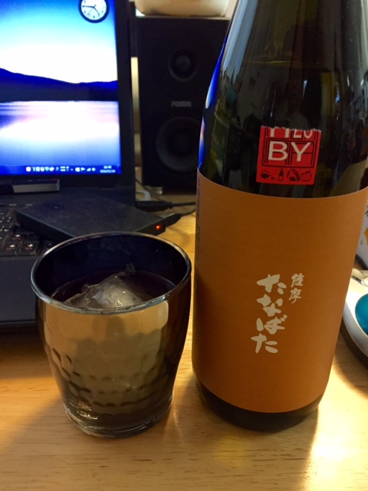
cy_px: 246
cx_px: 184
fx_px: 411
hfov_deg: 48.2
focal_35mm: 29
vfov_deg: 61.7
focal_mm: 4.15
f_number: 2.2
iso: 250
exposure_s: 1/20
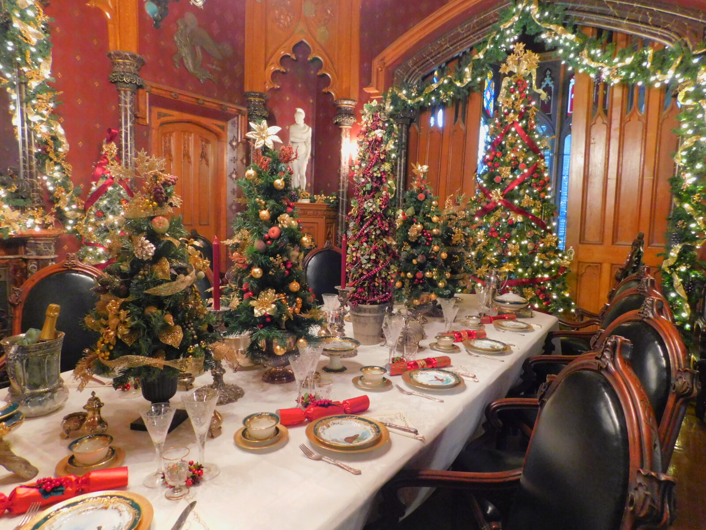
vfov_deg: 58.9
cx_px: 353
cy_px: 265
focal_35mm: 23
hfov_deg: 73.9
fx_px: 469
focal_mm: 4
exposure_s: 1/8
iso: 640
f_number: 3
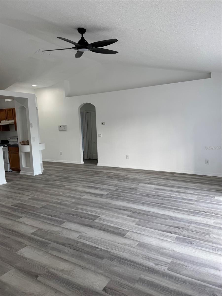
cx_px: 111
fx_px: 205
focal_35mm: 24
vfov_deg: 71.6
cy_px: 148
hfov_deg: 56.8
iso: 64
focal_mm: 6.76
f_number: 1.78
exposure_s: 1/120
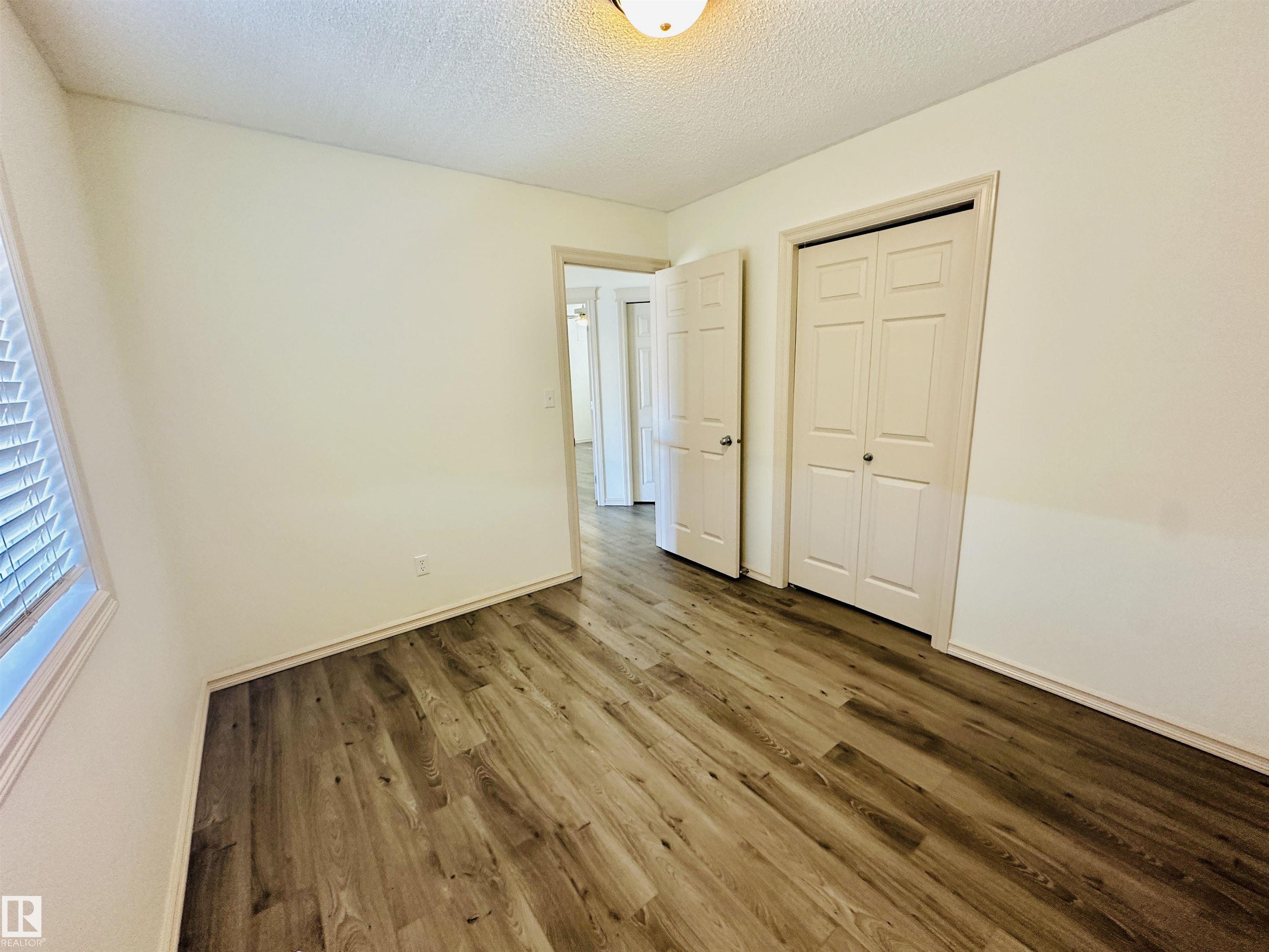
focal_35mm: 14
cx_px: 634
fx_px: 513
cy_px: 476
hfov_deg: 102.1
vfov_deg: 85.7
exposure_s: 1/60
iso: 200
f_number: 2.2
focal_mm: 2.22
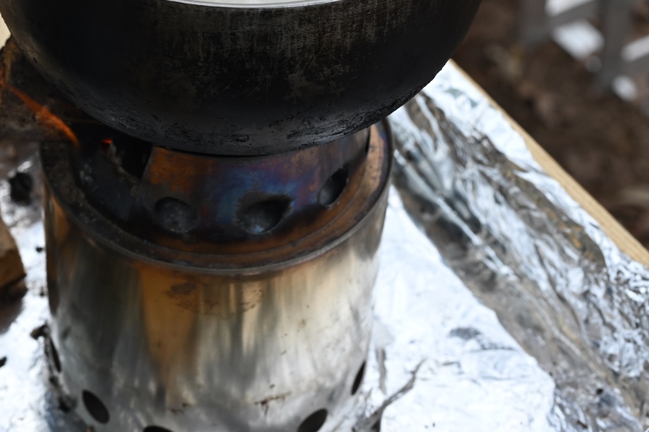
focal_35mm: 104
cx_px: 9
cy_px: 41
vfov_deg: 13.0
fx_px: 1874
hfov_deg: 19.1
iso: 320
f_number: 8
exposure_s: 1/160
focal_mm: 50
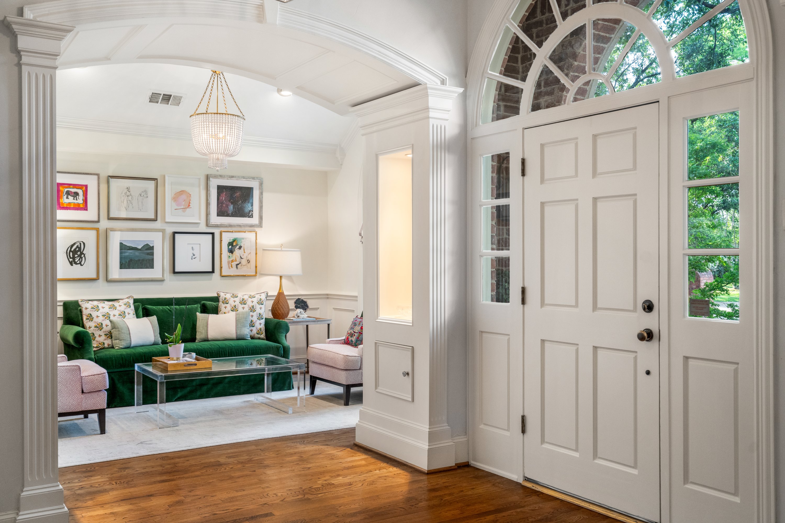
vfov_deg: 38.9
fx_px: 741
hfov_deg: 55.8
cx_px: 392
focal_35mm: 34
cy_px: 262
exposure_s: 1/20
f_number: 5.6
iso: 800
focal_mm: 34
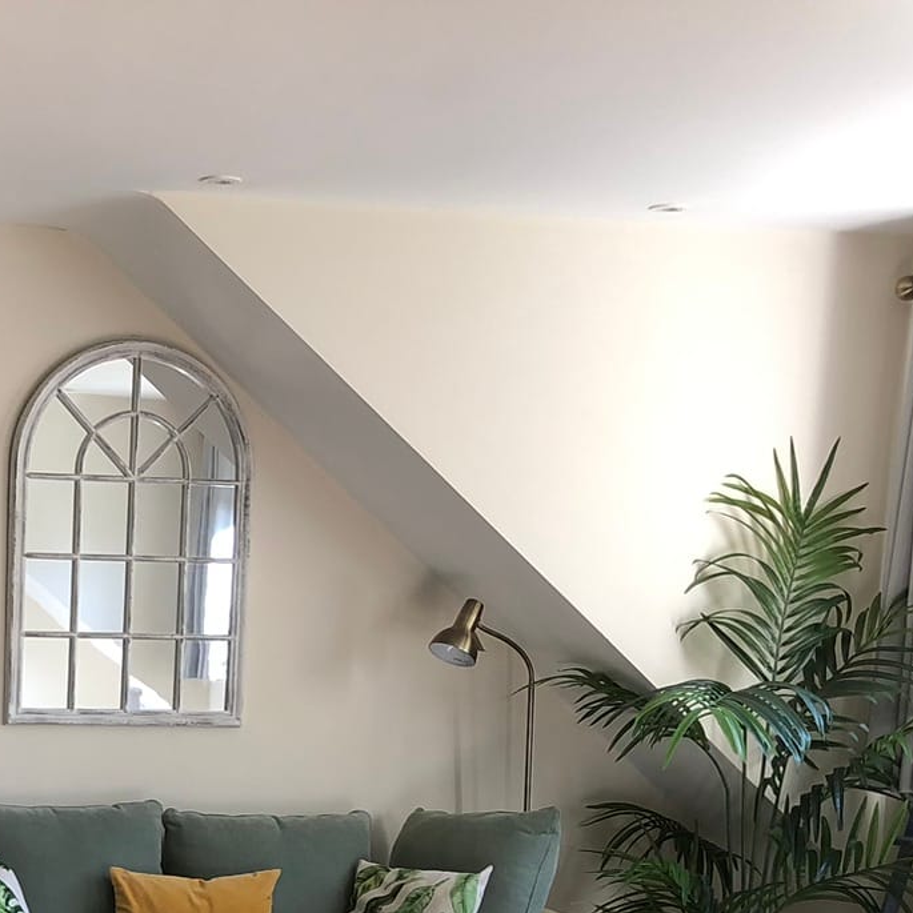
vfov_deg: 22.0
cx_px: -16
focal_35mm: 74
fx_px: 2208
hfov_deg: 22.4
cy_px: 1022
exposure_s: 1/40
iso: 25
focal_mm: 3.99
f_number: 1.8
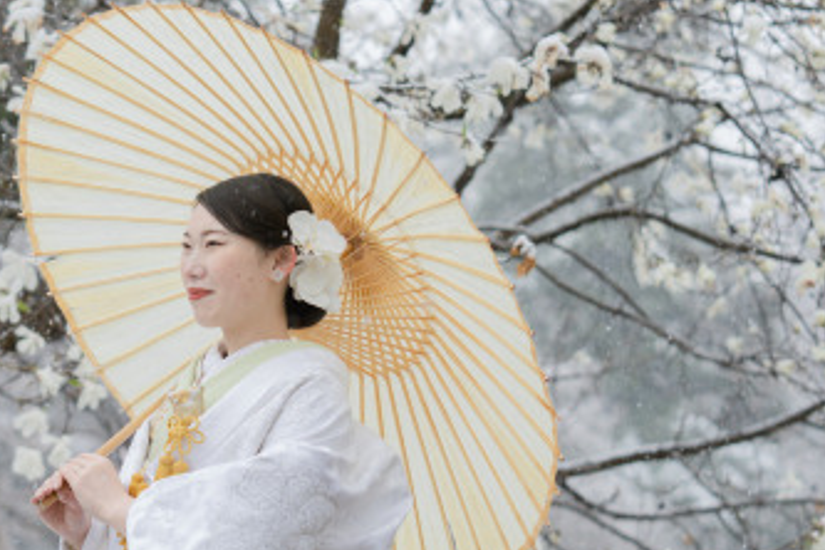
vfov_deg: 8.2
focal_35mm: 168
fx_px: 3850
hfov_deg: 12.2
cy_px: 194
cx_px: 260
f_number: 3.5
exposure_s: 1/320
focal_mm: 70
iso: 200
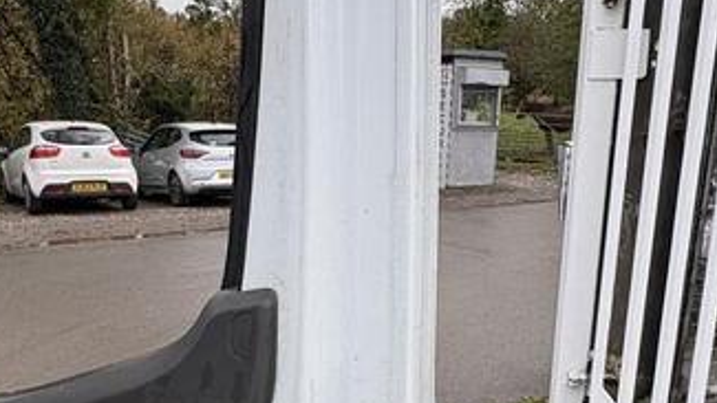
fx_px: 799
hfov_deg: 48.3
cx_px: 357
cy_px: 361
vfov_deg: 27.4
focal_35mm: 42
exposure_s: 1/485
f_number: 2.2
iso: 40
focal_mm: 2.22
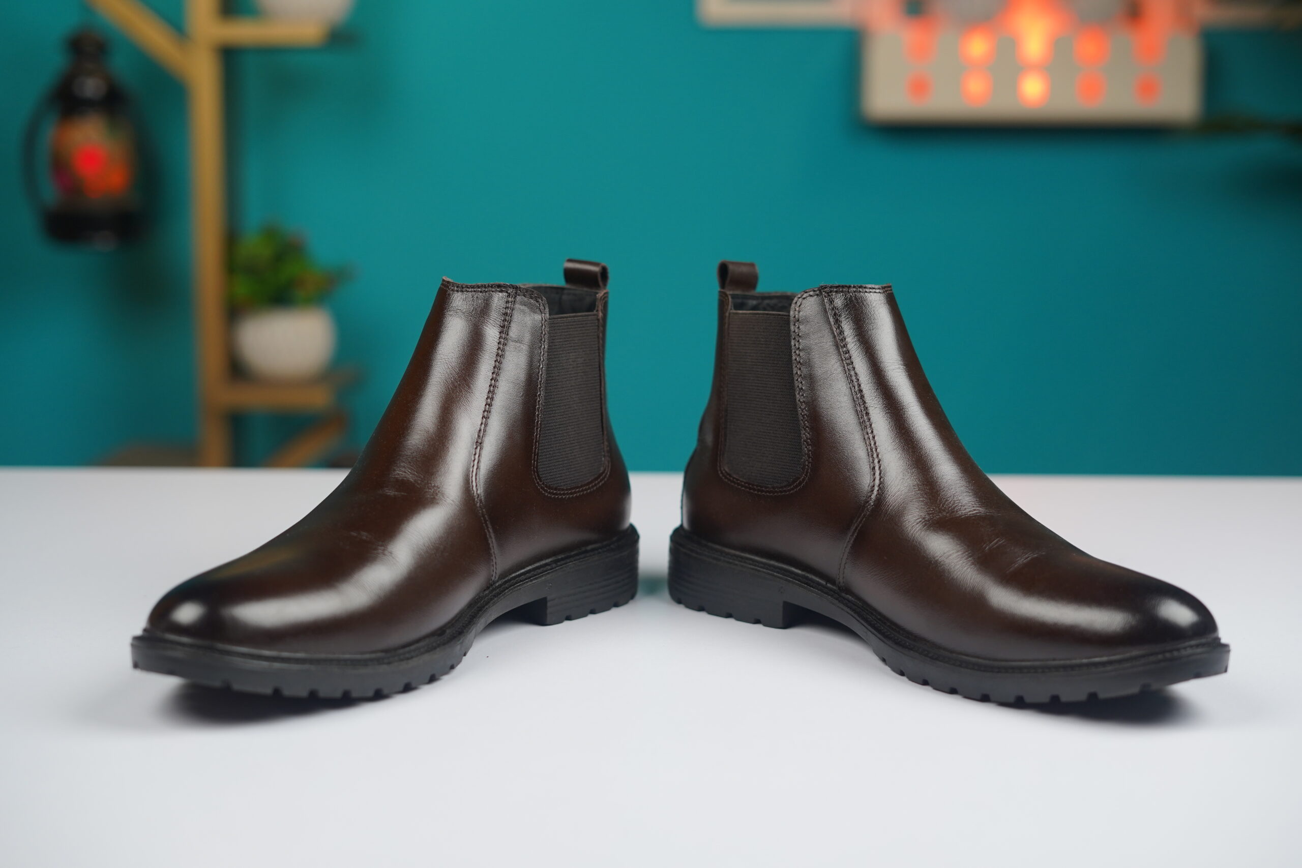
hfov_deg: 39.6
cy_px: 434
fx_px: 1808
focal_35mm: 50
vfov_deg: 27.0
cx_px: 651
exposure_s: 1/250
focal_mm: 50
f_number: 2.8
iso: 640
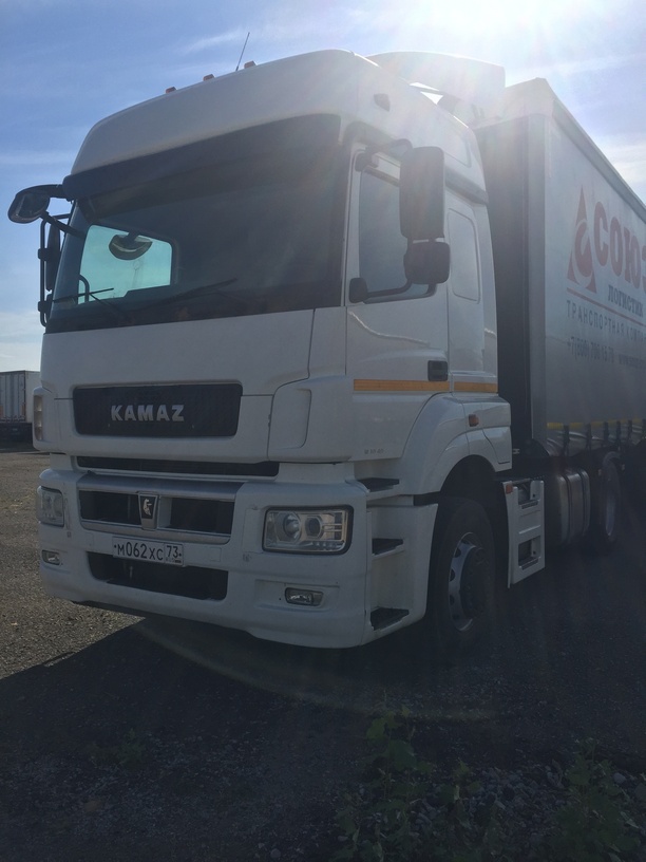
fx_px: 722
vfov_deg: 61.7
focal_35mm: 29
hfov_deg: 48.2
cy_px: 431
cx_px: 323
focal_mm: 4.15
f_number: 2.2
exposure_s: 1/3597
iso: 32
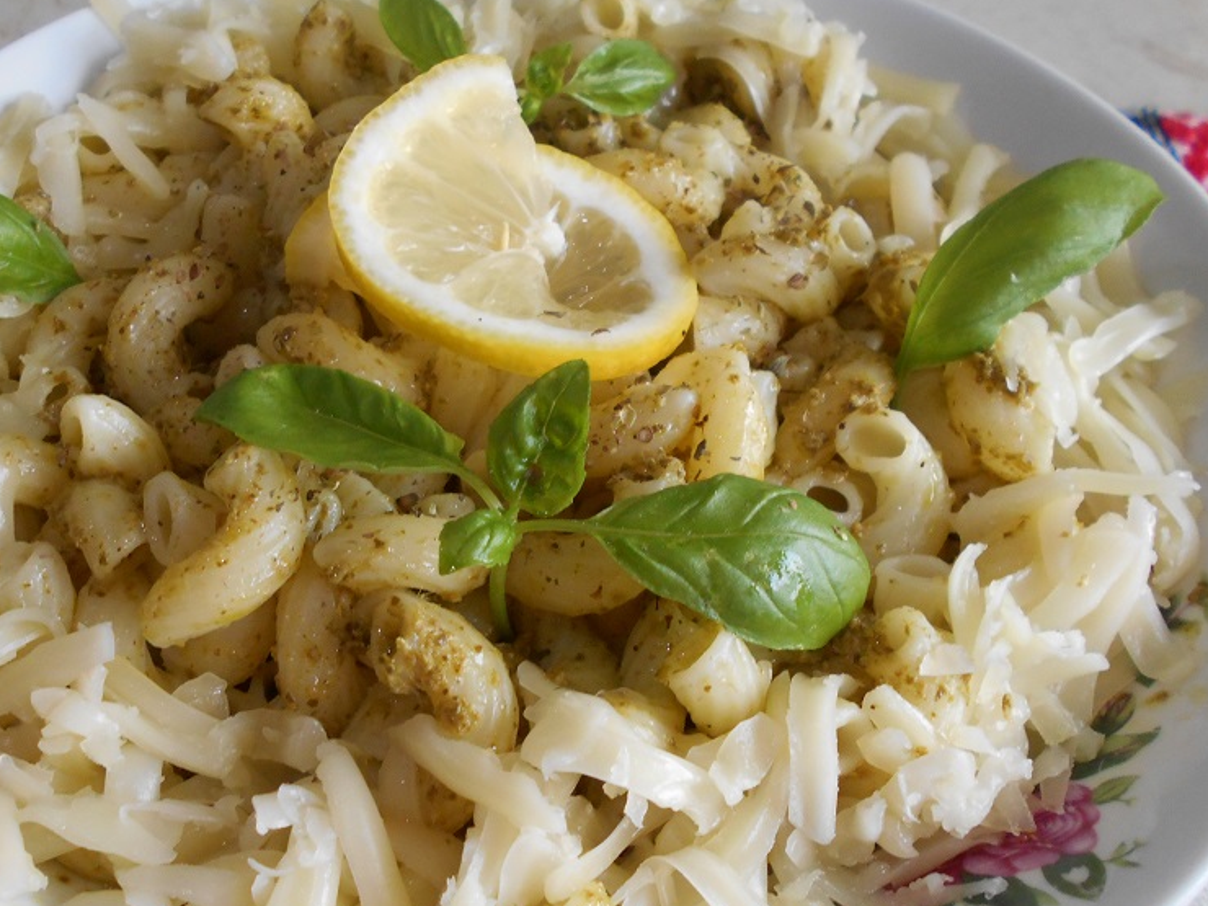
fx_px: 1256
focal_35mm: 36
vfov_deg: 39.6
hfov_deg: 51.1
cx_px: 509
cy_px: 511
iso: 200
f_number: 3.2
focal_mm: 4.6
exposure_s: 1/30
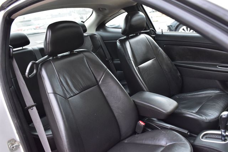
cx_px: 114
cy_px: 76
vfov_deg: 41.7
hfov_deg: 59.5
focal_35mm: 32
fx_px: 199
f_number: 6.3
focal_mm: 21
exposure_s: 1/15
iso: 1100
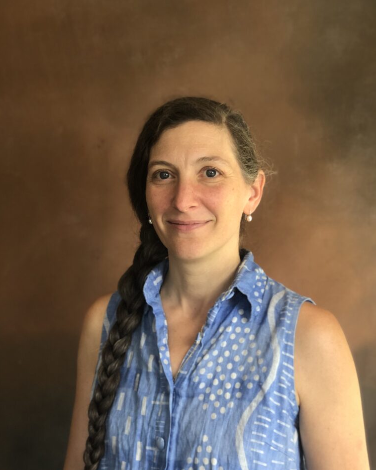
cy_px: 230
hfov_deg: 27.6
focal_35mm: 55
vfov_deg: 34.1
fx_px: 765
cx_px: 189
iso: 64
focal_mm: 6
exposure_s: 1/50
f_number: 2.4
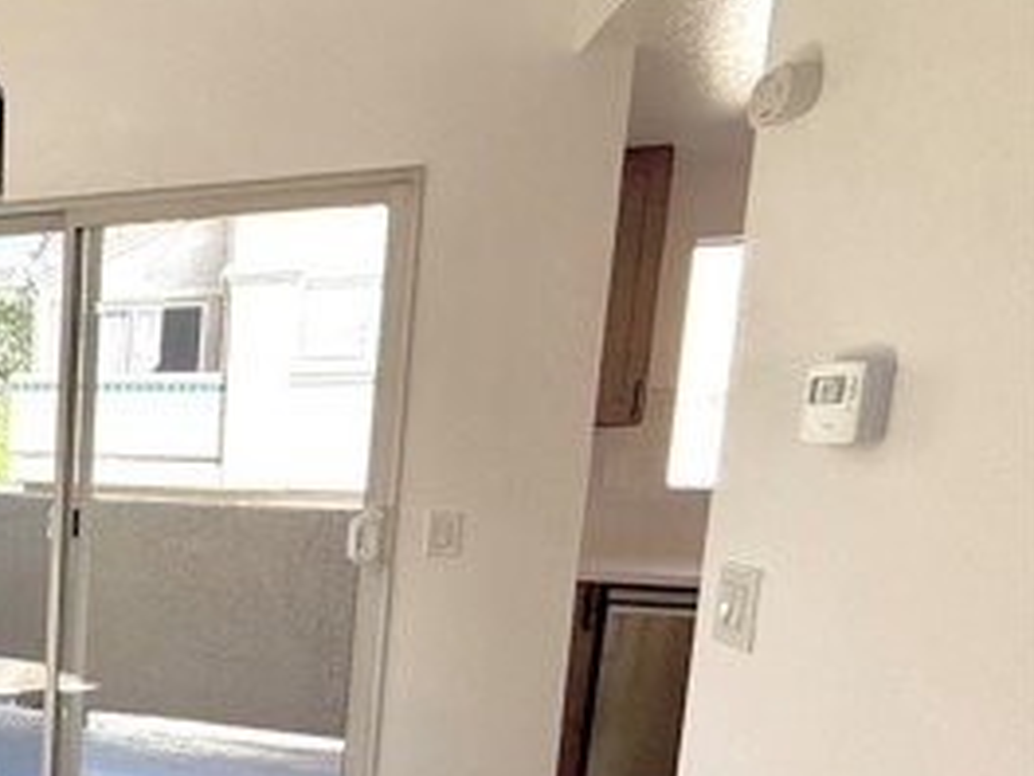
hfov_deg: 39.0
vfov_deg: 40.7
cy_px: 572
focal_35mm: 34
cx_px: -212
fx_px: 1016
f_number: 2.2
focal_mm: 2.22
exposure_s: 1/679
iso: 64
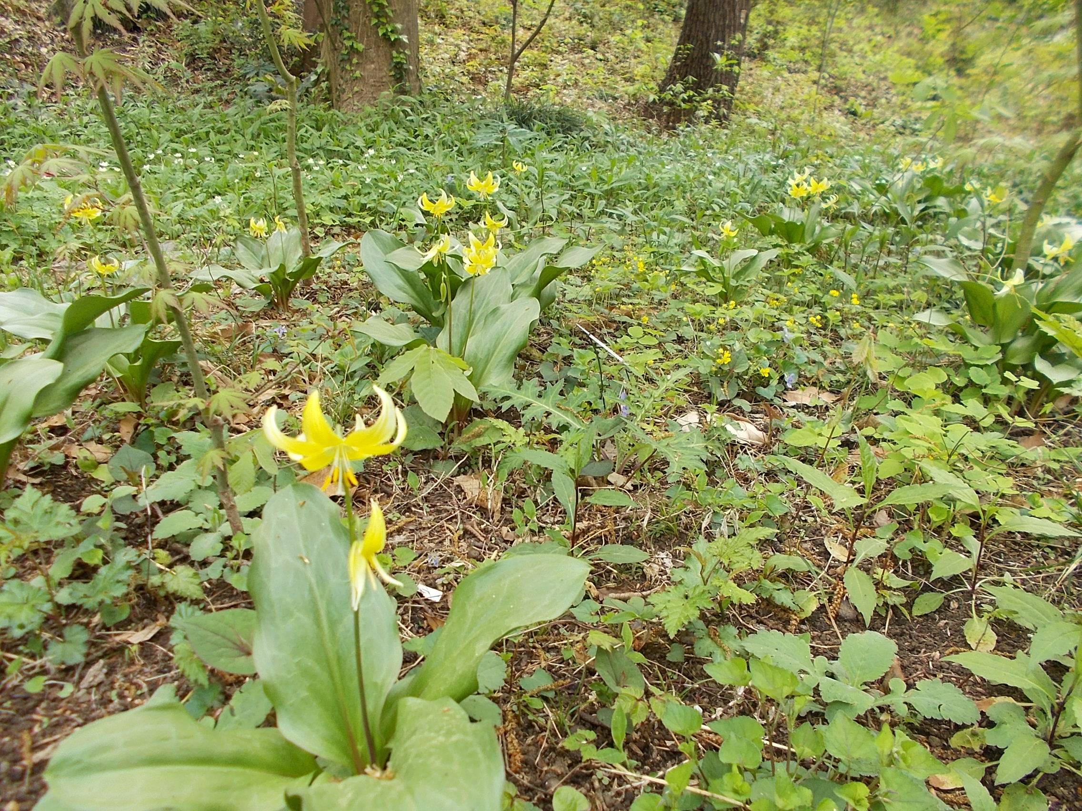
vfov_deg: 53.1
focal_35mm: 26
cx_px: 541
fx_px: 813
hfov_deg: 67.3
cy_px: 406
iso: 80
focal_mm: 4.6
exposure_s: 1/80
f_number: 3.2
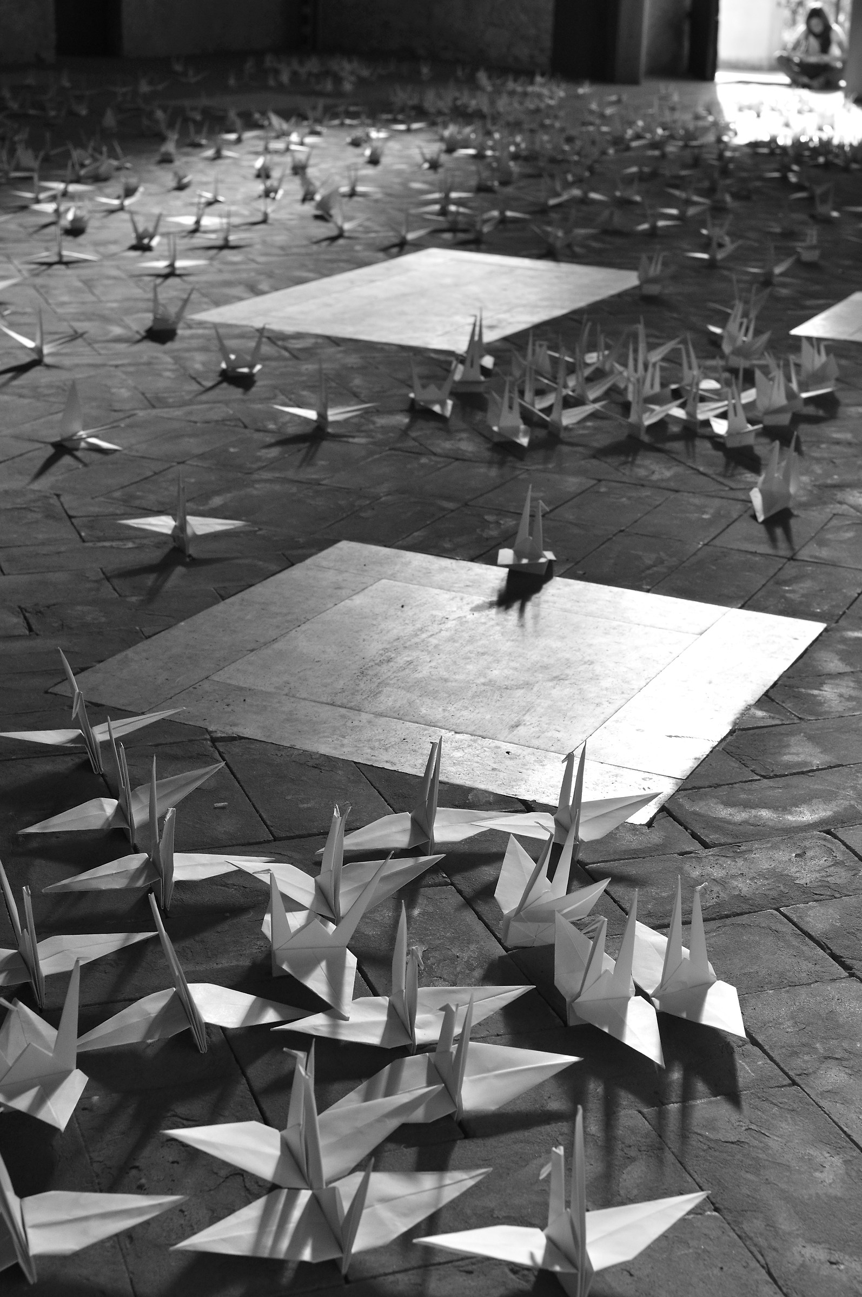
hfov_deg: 25.7
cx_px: 431
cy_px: 648
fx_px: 1890
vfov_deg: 37.9
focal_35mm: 52
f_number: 5.6
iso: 640
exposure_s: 1/320
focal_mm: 35
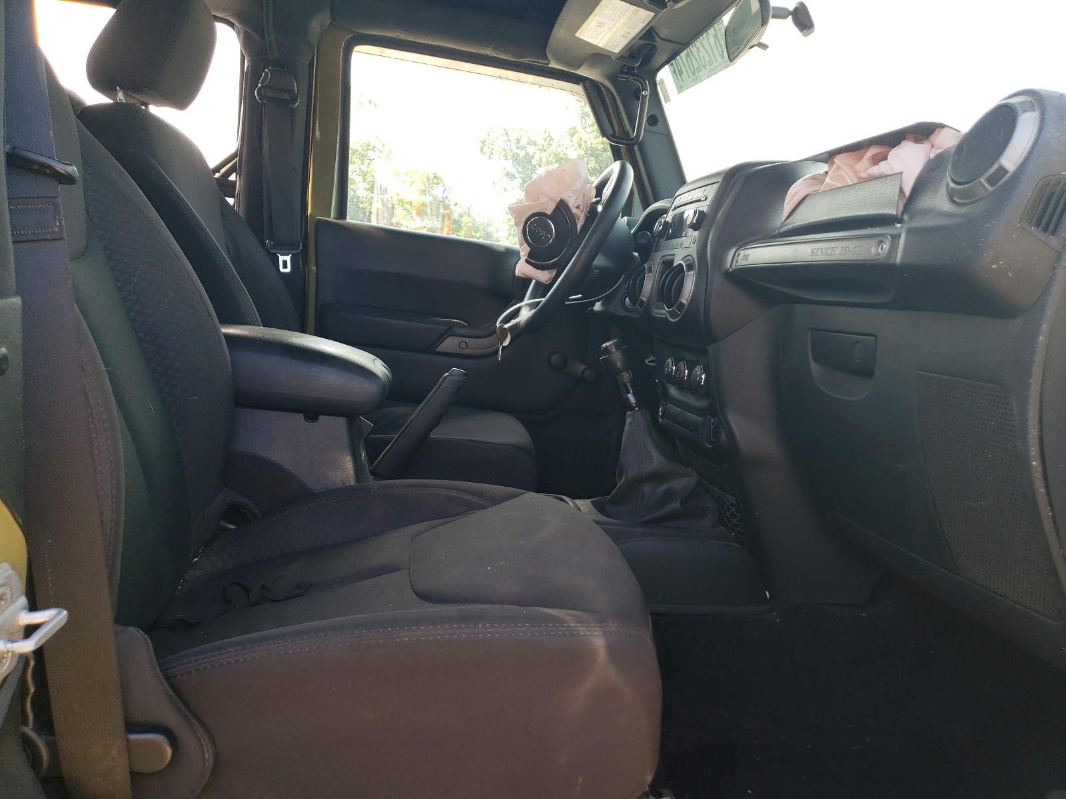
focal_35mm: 26
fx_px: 801
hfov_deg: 67.3
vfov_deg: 53.1
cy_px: 400
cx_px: 533
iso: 50
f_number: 1.5
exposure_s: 1/182
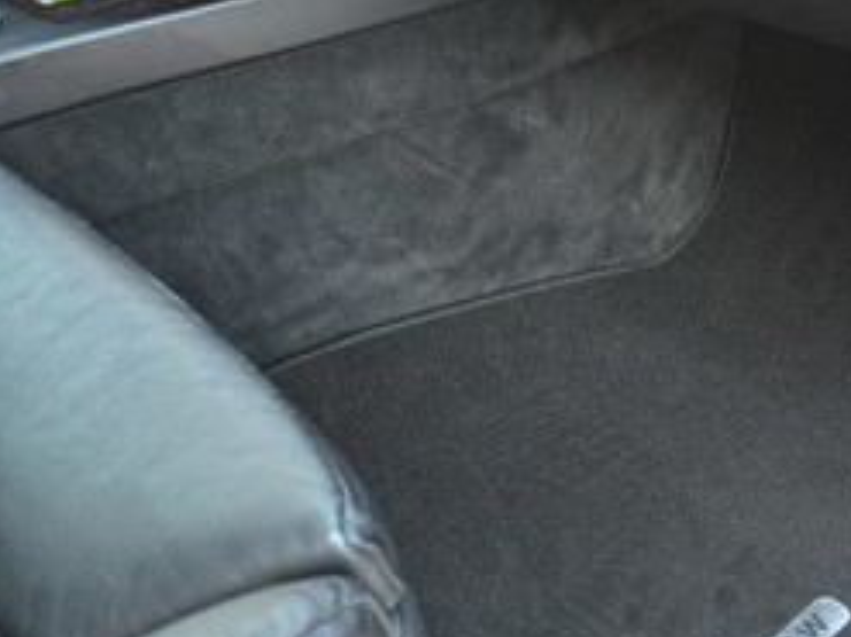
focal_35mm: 44
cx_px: 710
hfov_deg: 40.7
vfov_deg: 32.3
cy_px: 475
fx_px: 1081
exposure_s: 1/60
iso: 720
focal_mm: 18
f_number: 4
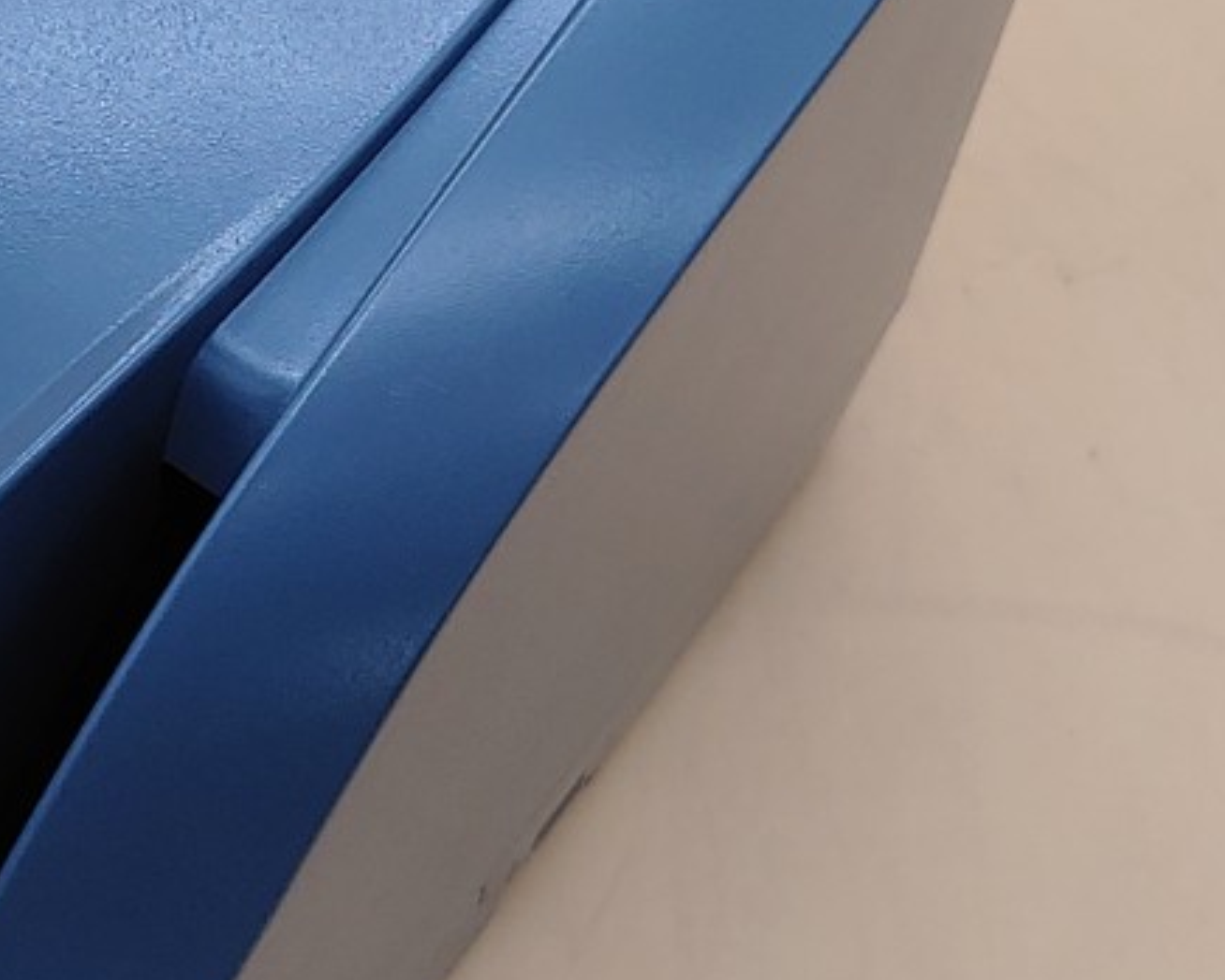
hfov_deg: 18.6
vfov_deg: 15.4
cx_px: -28
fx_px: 3626
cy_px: 643
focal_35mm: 100
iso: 50
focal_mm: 4.36
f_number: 1.8
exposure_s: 1/99
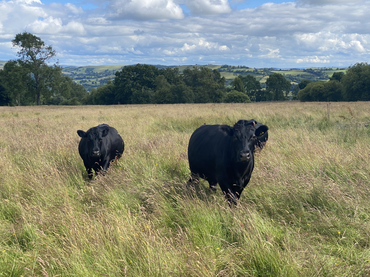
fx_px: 556
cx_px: 185
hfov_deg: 36.8
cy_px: 138
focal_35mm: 52
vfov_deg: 28.0
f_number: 2
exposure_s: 1/1597
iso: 20
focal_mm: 6
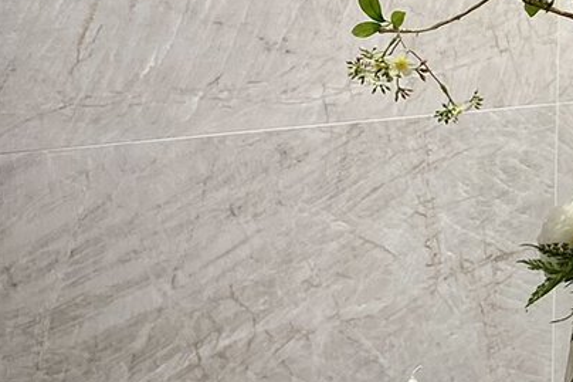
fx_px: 1909
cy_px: 24
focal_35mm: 120
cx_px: 1150
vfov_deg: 11.3
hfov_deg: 14.2
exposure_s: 1/100
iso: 40
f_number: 1.8
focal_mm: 4.25
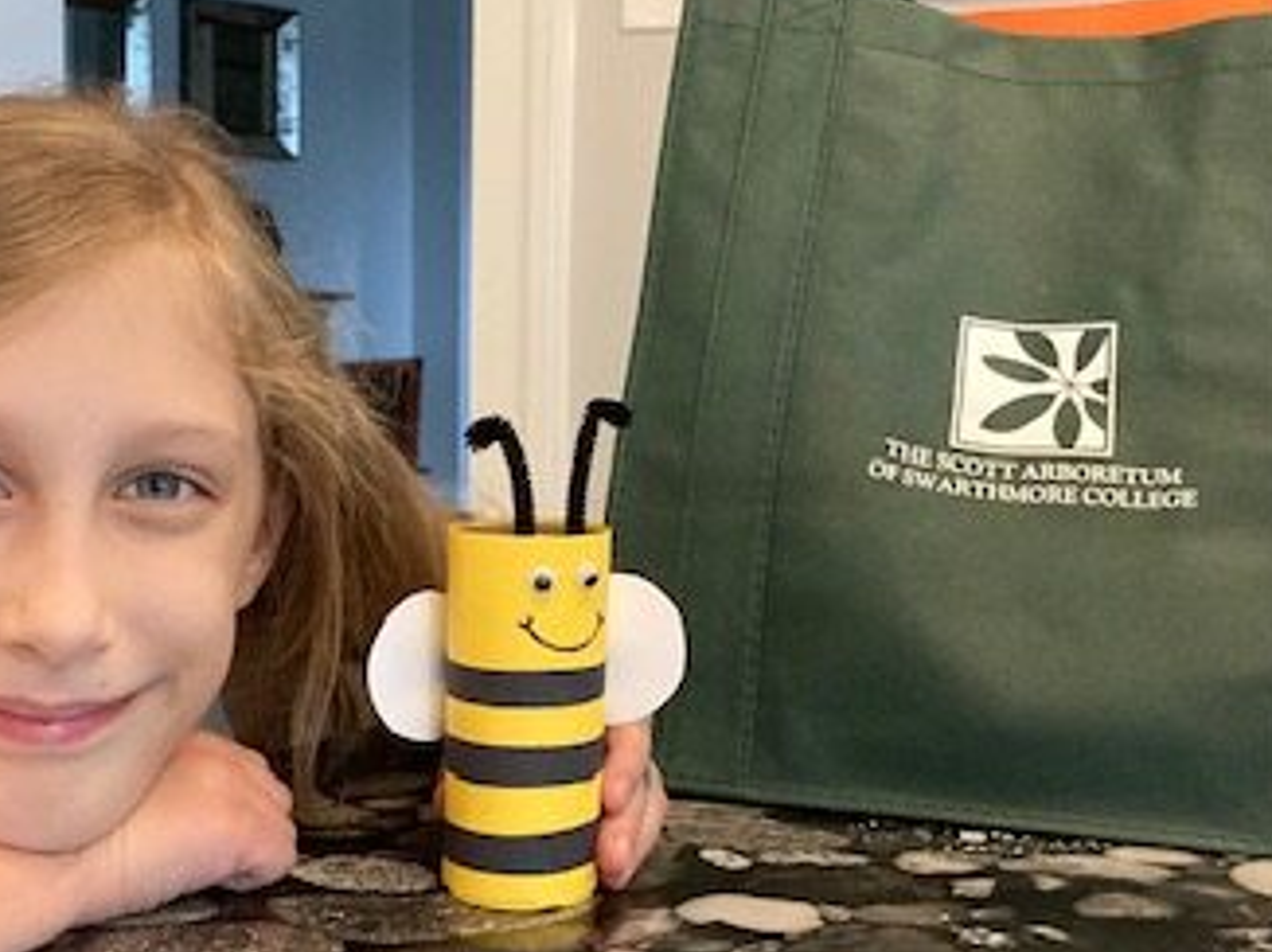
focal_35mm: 55
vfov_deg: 26.5
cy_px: 460
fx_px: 2020
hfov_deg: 34.9
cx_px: 542
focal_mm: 3.99
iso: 250
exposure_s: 1/60
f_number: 1.8
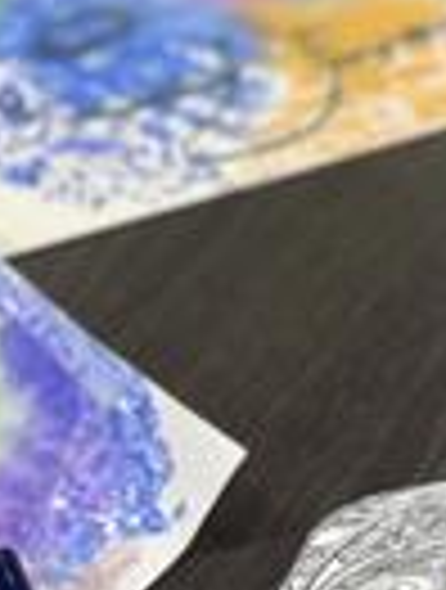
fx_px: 1624
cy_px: 419
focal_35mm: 95
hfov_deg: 14.7
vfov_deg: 20.5
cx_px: 649
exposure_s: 1/100
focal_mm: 4.2
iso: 100
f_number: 1.6
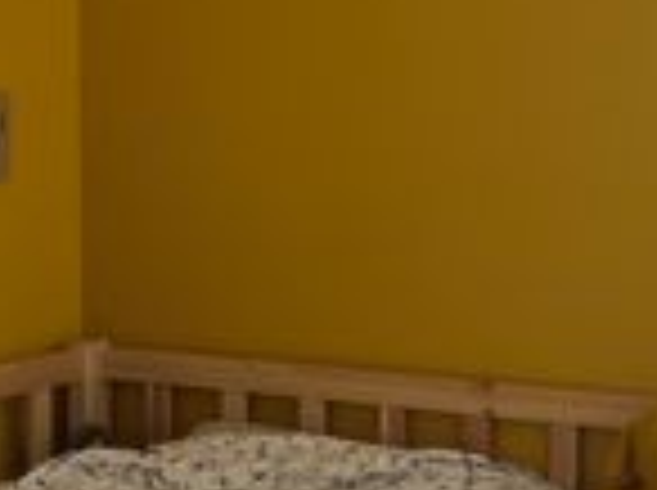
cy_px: 189
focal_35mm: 107
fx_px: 2027
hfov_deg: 18.1
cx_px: 603
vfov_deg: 13.8
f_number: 1.6
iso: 64
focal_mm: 5.1
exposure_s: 1/143
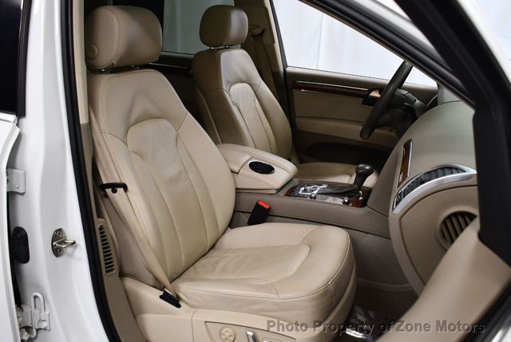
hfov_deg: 53.1
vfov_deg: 37.0
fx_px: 512
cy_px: 171
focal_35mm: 36
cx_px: 256
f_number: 3.5
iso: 1000
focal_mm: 18
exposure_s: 1/125
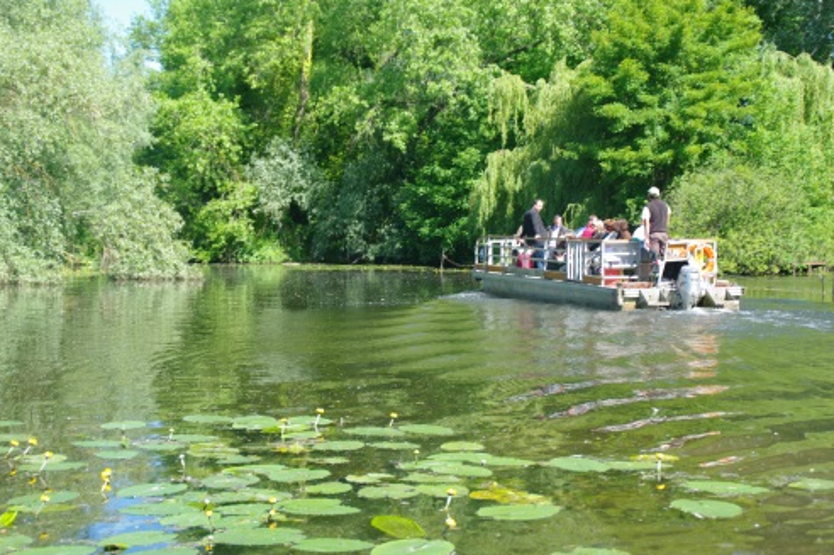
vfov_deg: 22.2
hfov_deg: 32.9
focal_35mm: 61
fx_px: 1412
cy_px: 278
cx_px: 419
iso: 100
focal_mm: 40
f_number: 6.7
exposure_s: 1/125
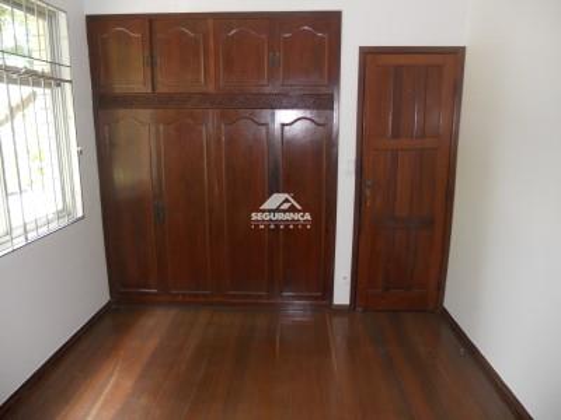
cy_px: 210
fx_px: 438
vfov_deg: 51.4
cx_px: 280
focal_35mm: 27
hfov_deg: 65.3
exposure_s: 1/25
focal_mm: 4.9
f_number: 3.2
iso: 200
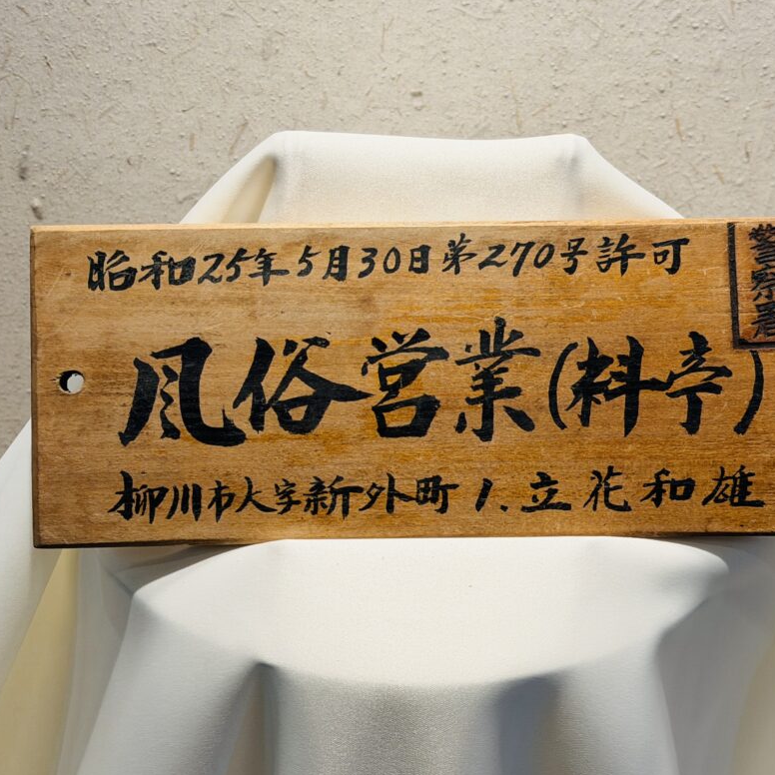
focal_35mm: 70
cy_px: 365
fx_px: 1773
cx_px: 436
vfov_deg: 24.7
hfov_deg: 24.6
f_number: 1.78
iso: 100
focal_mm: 6.76
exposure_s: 1/71
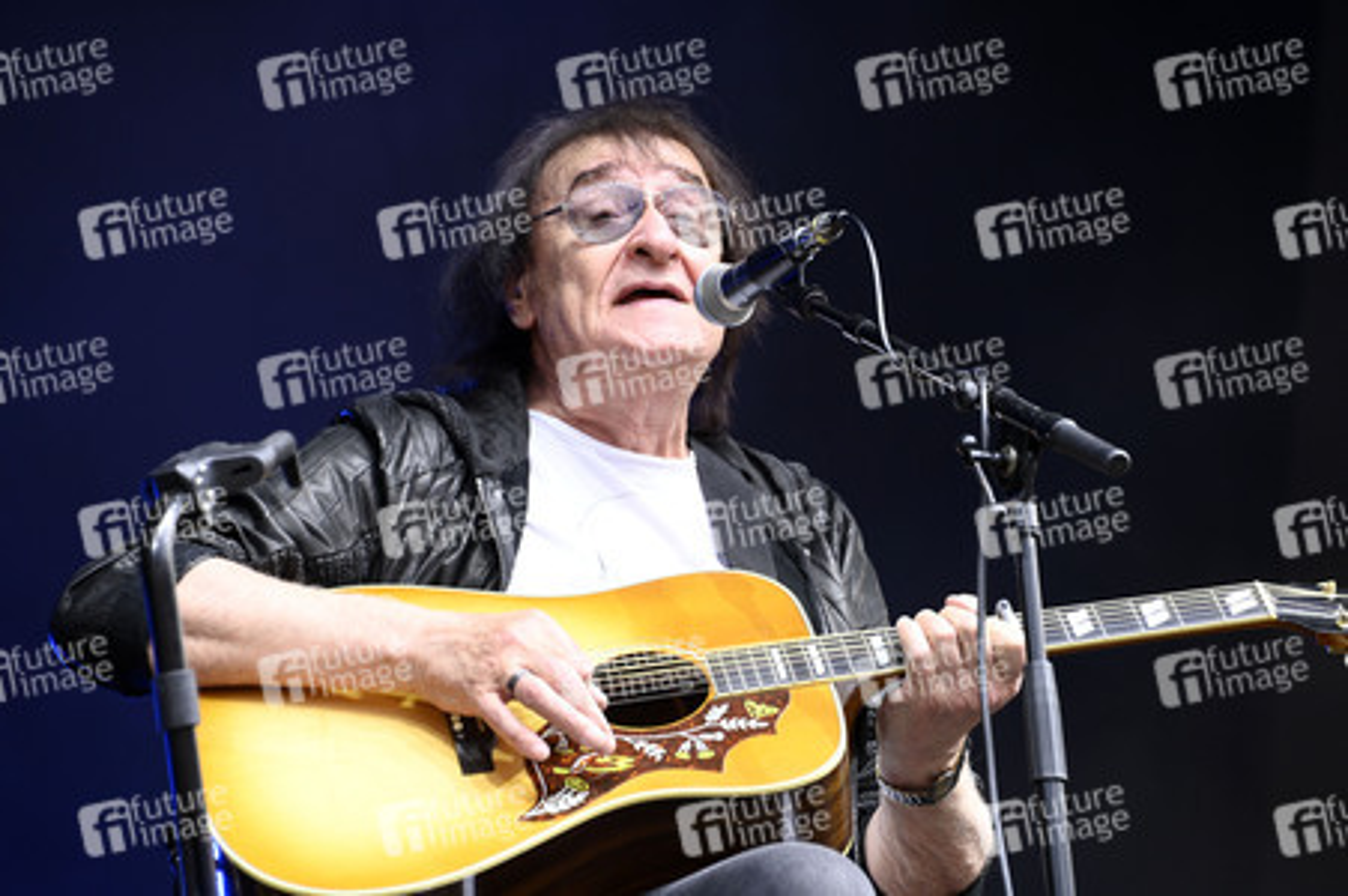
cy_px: 448
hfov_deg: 8.2
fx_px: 9354
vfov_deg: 5.5
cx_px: 674
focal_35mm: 250
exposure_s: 1/200
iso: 640
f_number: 6.3
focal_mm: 250
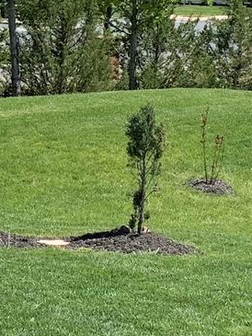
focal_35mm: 146
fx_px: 1416
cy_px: 39
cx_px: -86
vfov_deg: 13.4
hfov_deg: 9.9
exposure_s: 1/1779
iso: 25
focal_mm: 4.25
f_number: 1.8
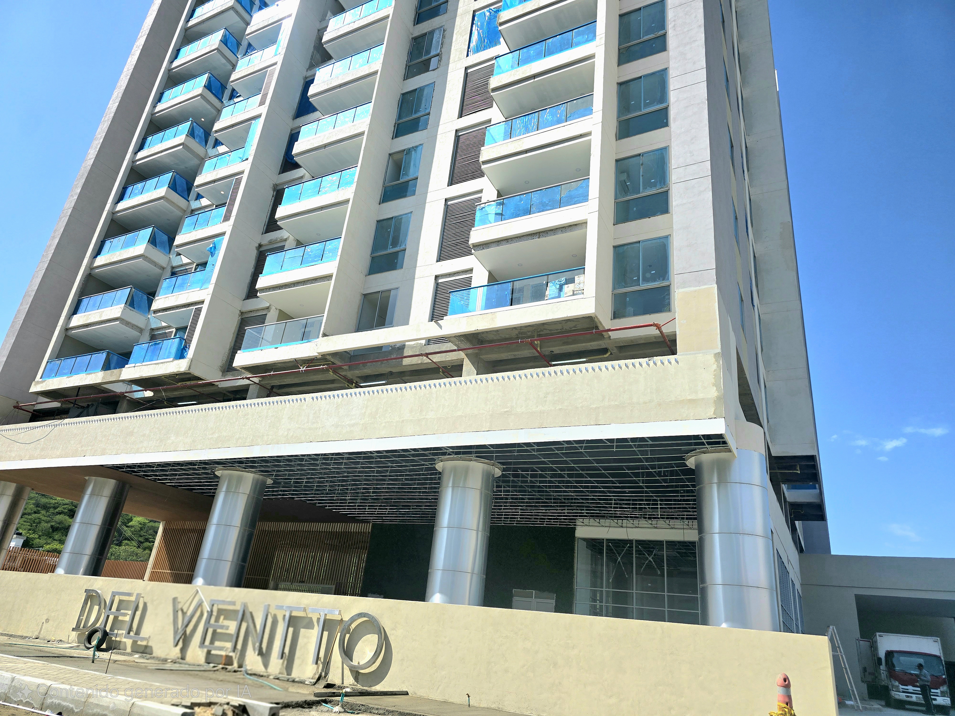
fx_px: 635
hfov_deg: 73.9
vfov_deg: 58.9
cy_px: 358
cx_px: 478
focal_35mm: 23
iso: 12
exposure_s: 1/1000
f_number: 1.7
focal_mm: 6.3
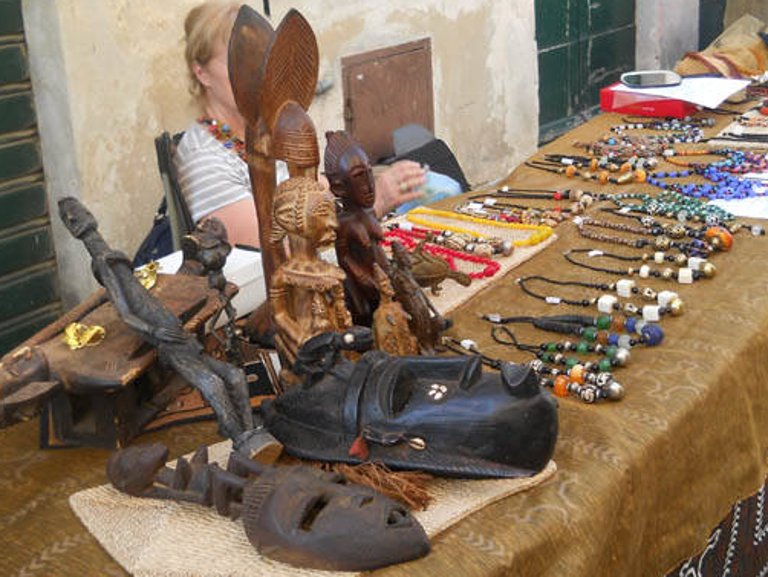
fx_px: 1088
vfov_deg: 29.7
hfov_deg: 38.8
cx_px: 441
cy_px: 253
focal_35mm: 49
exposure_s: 1/80
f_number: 3.1
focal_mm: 6.72
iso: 80
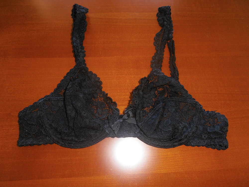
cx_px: 124
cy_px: 94
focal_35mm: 24
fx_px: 173
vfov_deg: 56.8
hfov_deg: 71.6
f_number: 3
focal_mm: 4.2
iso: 125
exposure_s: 1/30
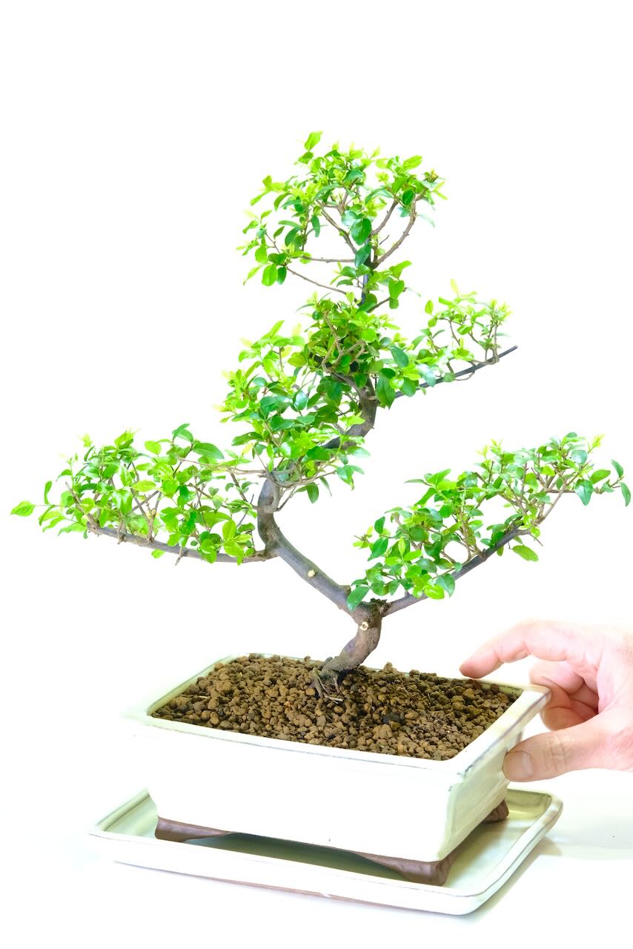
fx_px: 2583
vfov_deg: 20.8
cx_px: 316
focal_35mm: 98
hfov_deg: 14.0
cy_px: 474
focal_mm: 65.2
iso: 2500
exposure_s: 1/30
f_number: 8
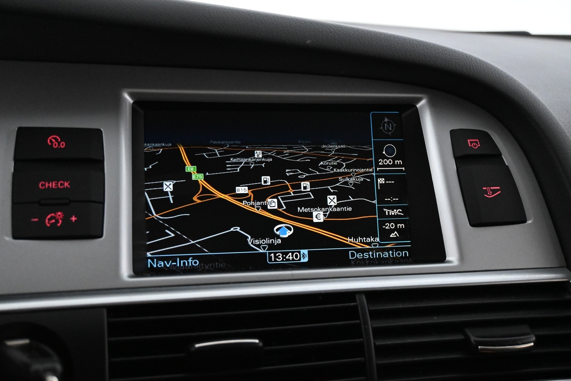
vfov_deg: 32.4
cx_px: 286
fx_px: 654
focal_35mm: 41
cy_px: 190
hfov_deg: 47.2
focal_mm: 27.5
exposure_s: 1/40
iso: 5000
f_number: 4.5
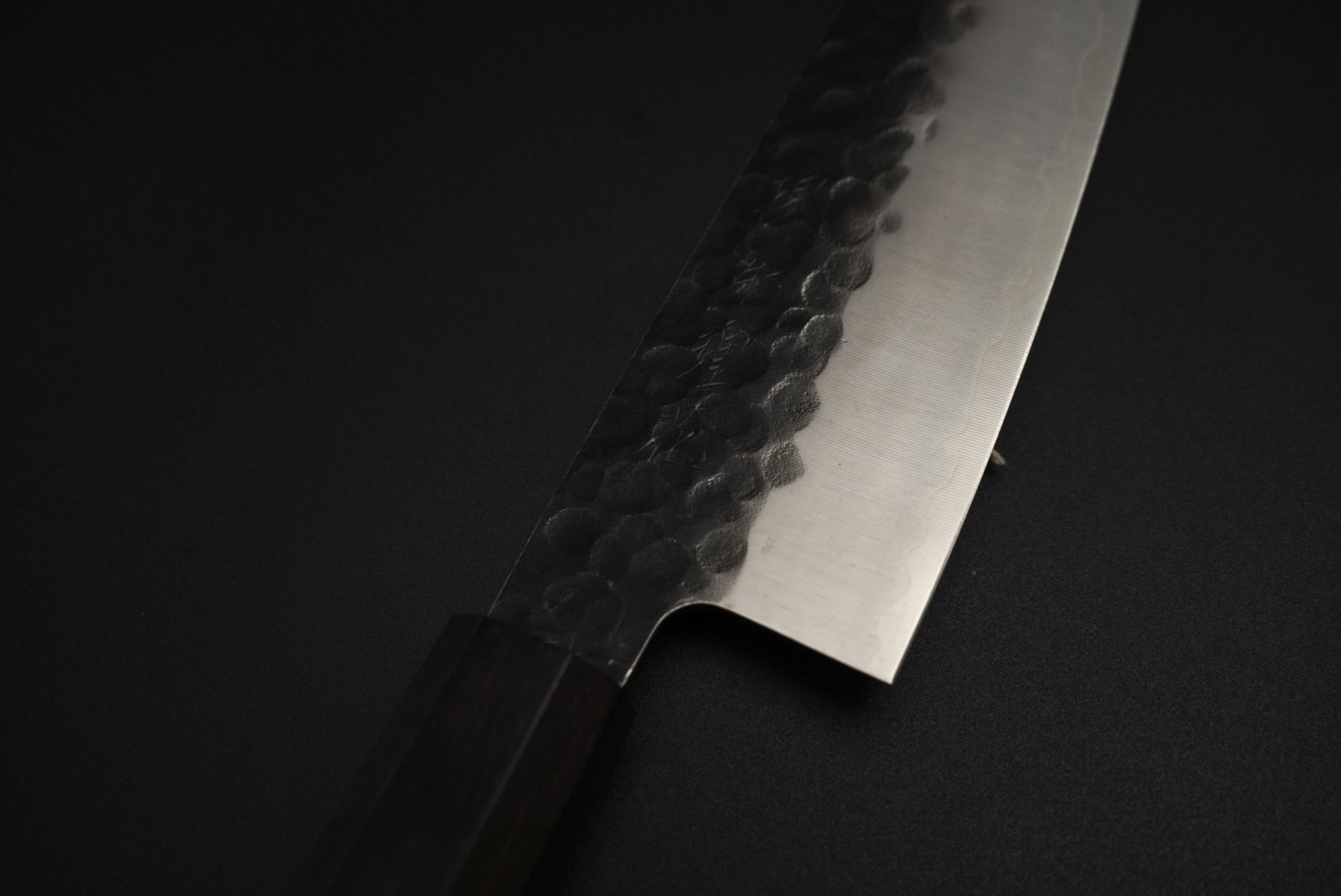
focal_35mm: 40
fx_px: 1482
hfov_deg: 48.7
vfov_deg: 33.7
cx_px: 670
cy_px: 448
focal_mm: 26.5
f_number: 5
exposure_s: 1/160
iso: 1250
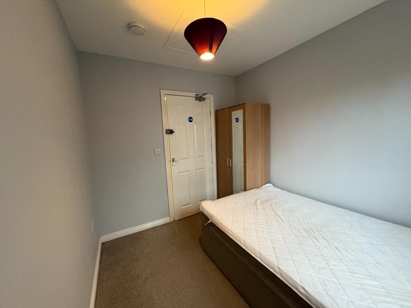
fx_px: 166
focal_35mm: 14
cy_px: 154
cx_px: 206
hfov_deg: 102.1
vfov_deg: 85.7
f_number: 2.2
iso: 800
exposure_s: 1/60
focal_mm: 2.22
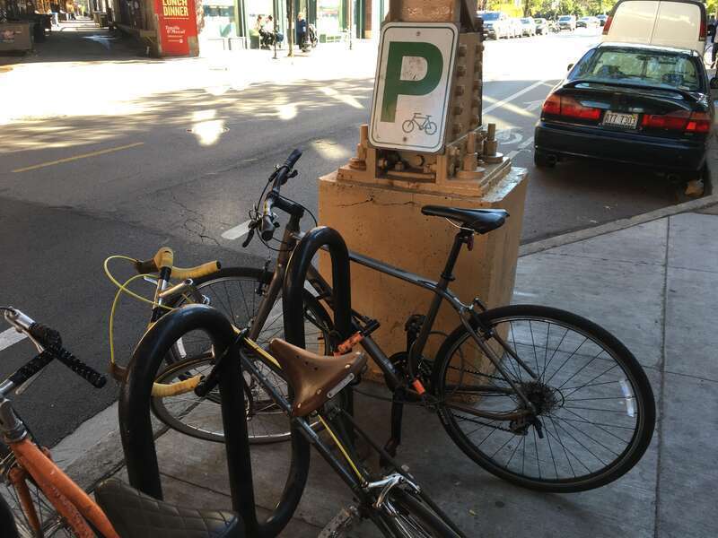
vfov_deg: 48.2
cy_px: 269
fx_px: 602
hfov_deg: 61.7
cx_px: 359
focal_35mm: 29
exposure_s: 1/120
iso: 32
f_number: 2.2
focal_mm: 4.15
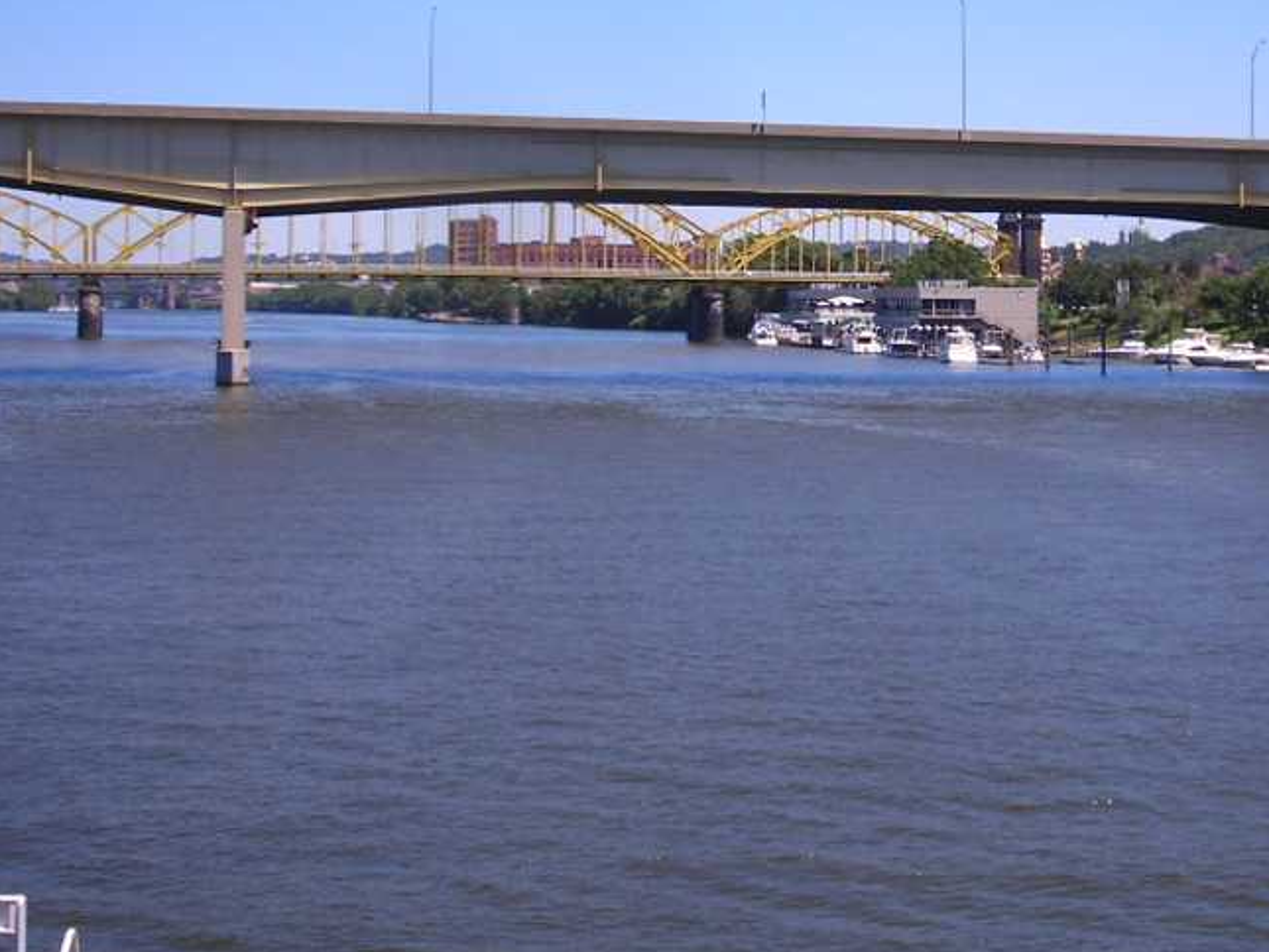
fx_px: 2420
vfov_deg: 22.0
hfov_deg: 29.2
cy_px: 222
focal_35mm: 66
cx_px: 846
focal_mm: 6.3
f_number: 6.4
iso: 50
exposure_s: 1/156
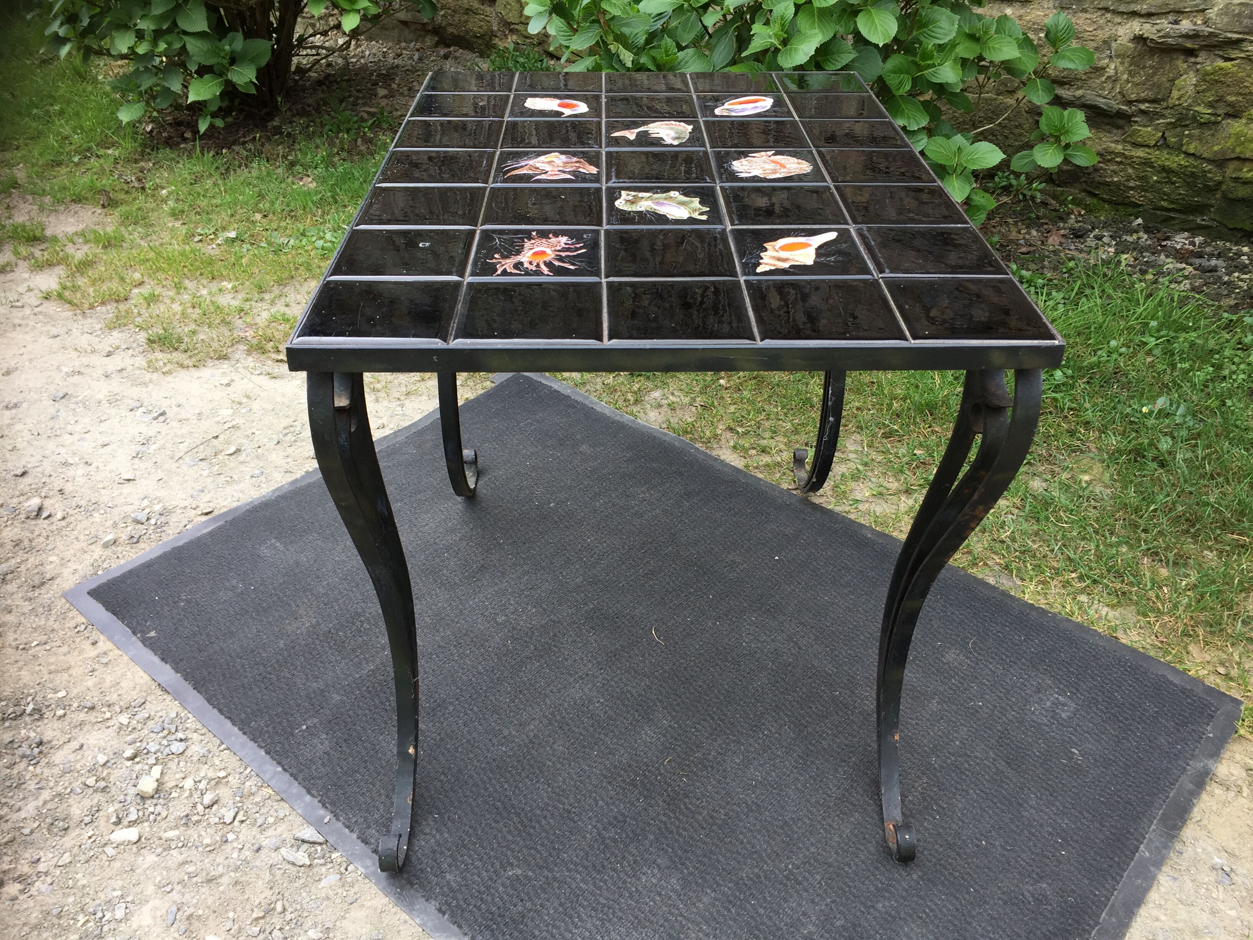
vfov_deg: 48.2
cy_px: 470
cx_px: 626
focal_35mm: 29
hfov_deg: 61.7
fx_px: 1050
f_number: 2.2
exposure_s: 1/139
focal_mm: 4.15
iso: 32
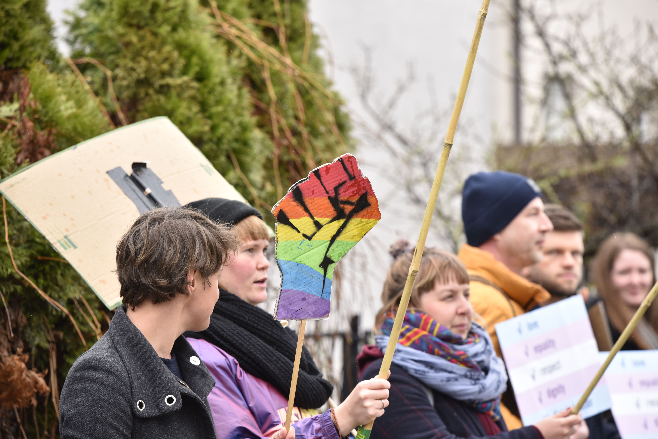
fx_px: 3657
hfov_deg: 10.3
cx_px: 329
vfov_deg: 6.9
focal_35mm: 200
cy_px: 220
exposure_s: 1/500
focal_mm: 200
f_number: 5
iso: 800
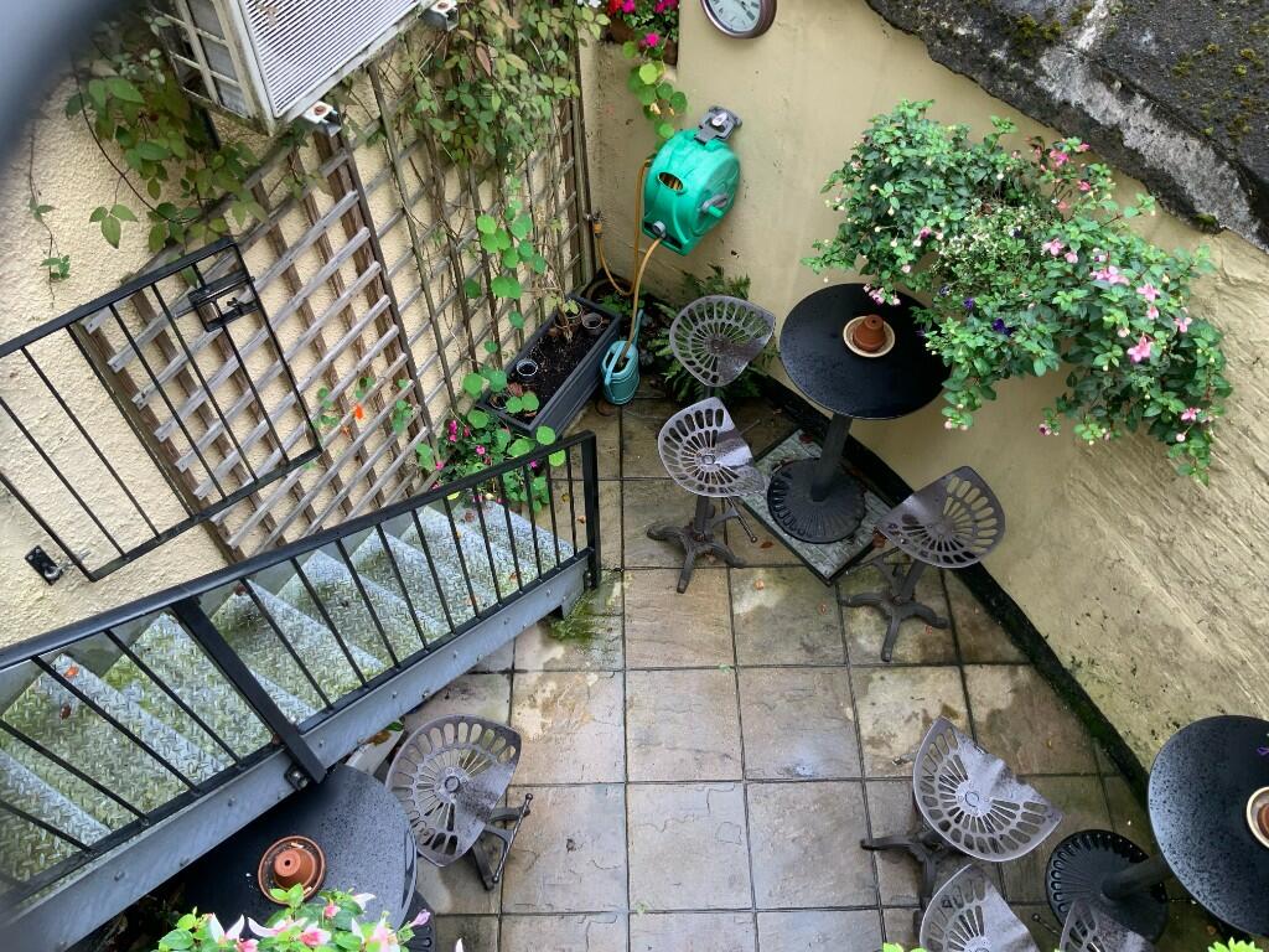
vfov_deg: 48.2
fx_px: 1063
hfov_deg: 61.7
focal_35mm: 29
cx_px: 634
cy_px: 476
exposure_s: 1/60
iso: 40
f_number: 1.8
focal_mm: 3
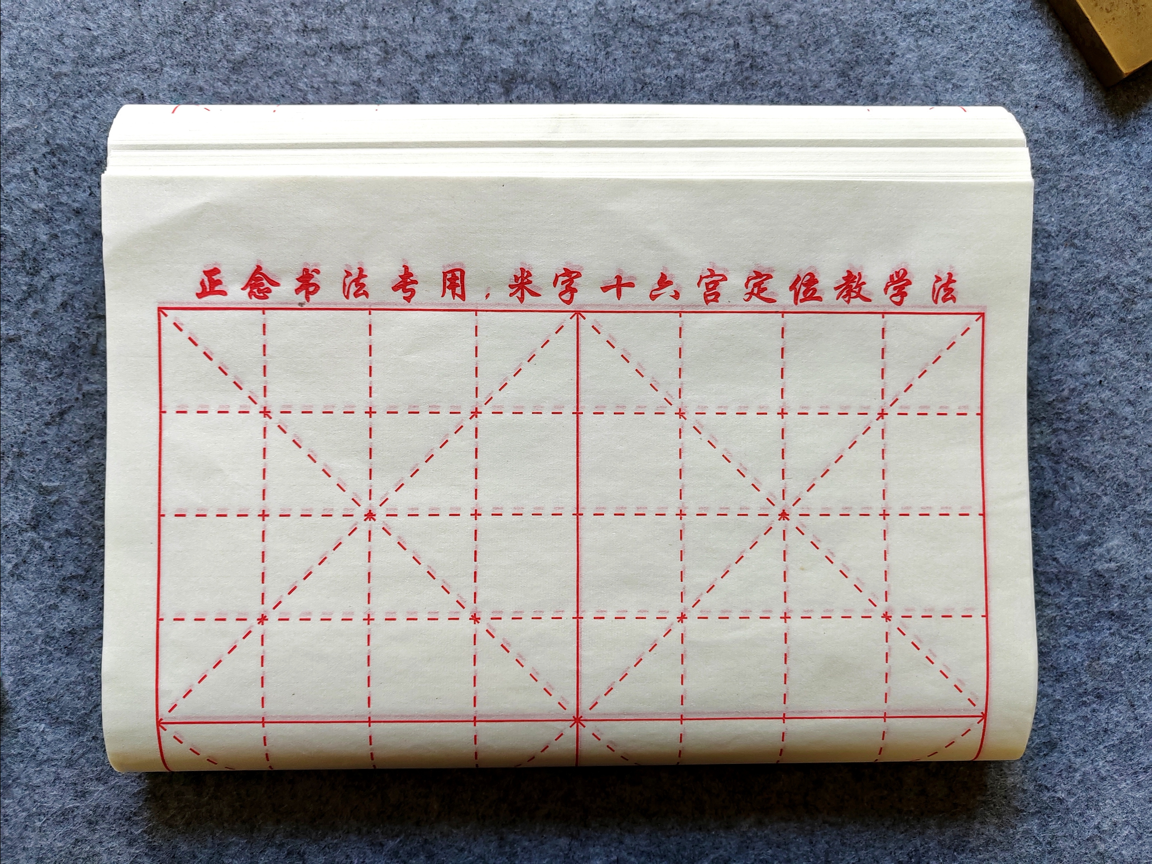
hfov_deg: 65.3
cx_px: 576
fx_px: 899
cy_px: 432
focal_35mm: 27
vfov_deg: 51.4
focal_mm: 5.52
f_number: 1.9
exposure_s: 1/100
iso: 400
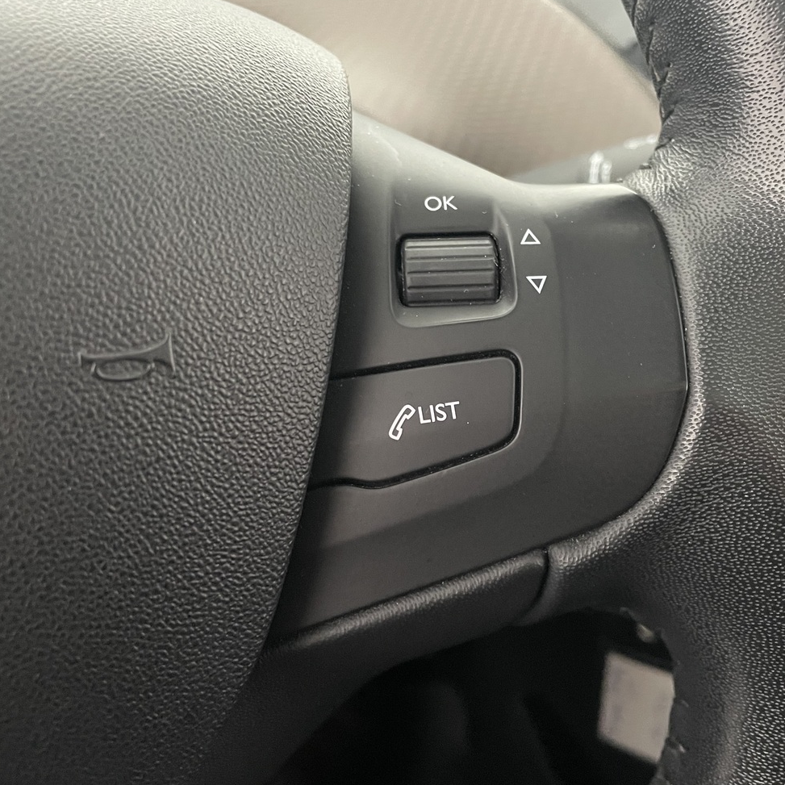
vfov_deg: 48.4
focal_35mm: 34
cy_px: 378
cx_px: 462
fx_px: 872
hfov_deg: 48.2
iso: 640
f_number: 1.6
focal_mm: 4.2
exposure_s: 1/25
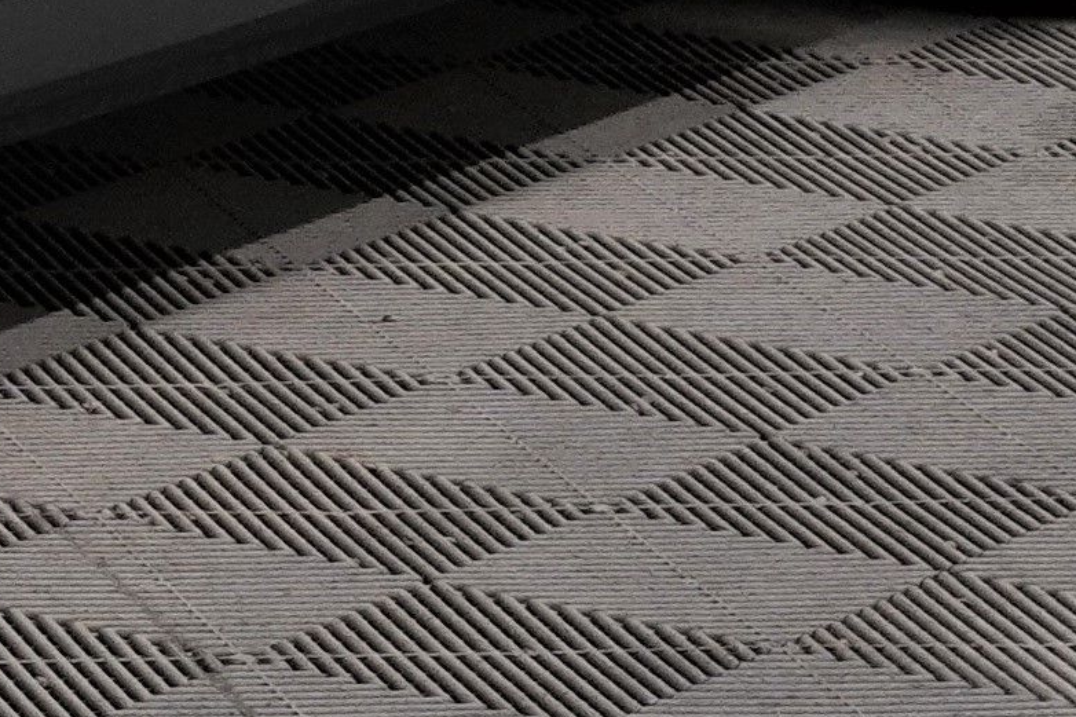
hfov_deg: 6.3
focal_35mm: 311
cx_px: -1595
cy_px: -963
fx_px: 9288
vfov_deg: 4.3
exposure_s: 1/13
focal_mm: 27
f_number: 9
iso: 320
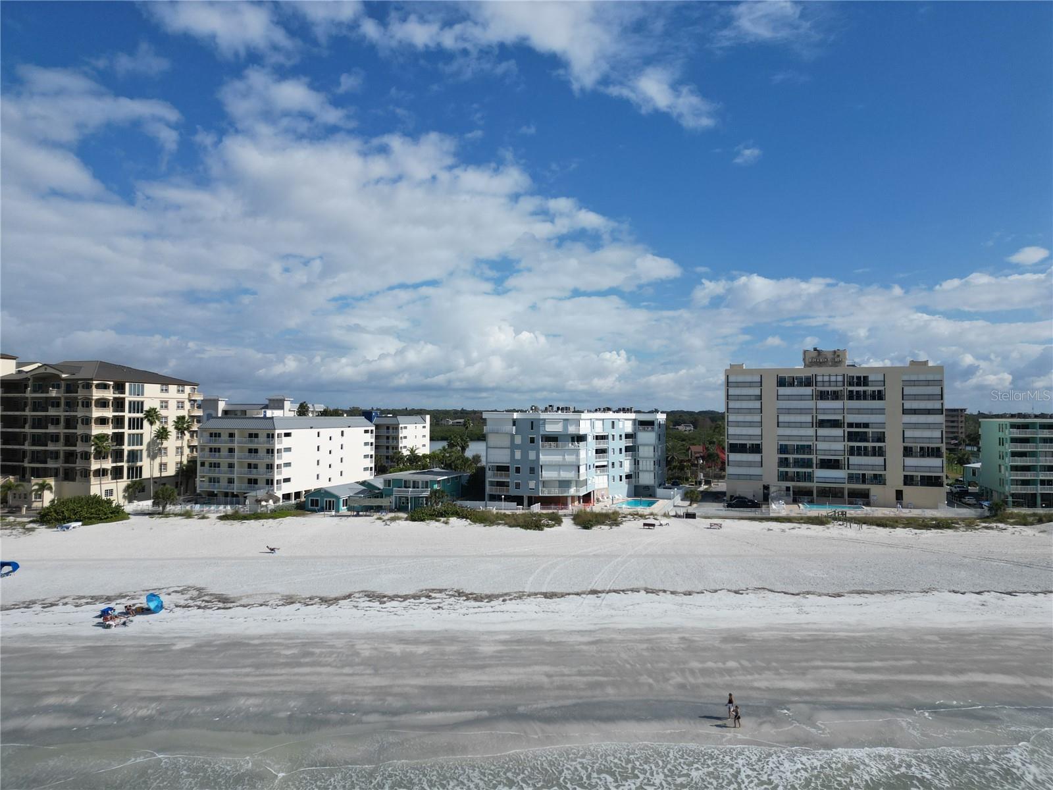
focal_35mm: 24
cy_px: 395
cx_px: 526
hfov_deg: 71.6
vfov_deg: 56.8
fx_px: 730
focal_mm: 6.72
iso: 100
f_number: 1.7
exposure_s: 1/5000
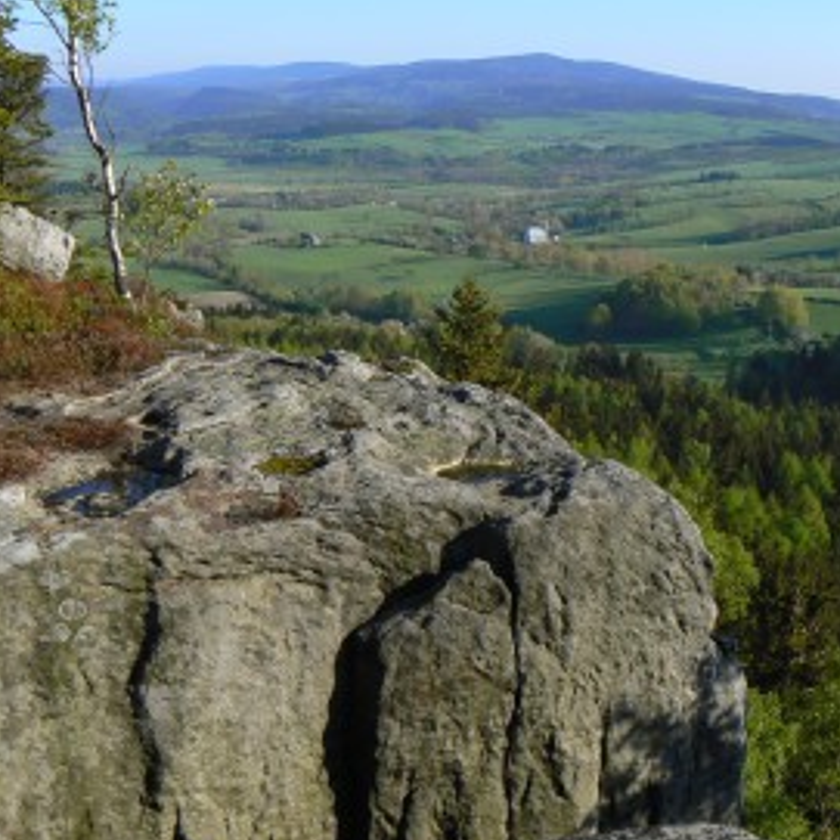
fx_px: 1290
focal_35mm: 47
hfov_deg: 36.0
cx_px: 449
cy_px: 449
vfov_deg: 36.0
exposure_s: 1/400
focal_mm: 6
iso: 80
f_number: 5.6
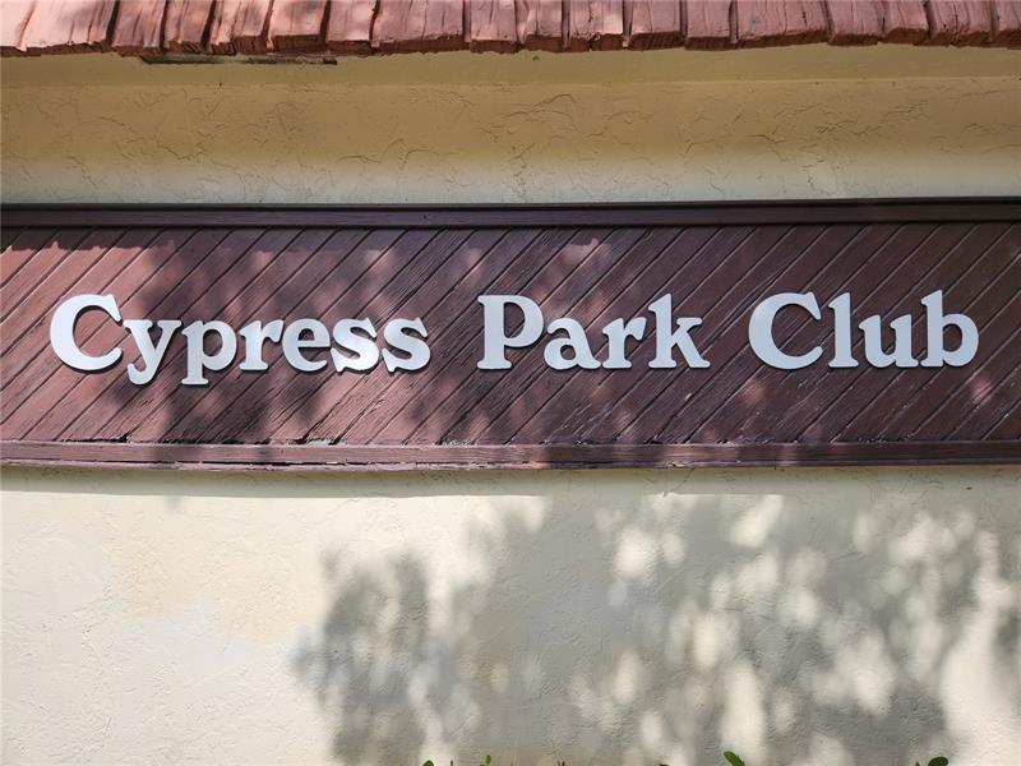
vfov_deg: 58.9
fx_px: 678
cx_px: 510
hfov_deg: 73.9
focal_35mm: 23
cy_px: 383
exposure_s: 1/1904
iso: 20
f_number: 1.8
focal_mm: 5.4
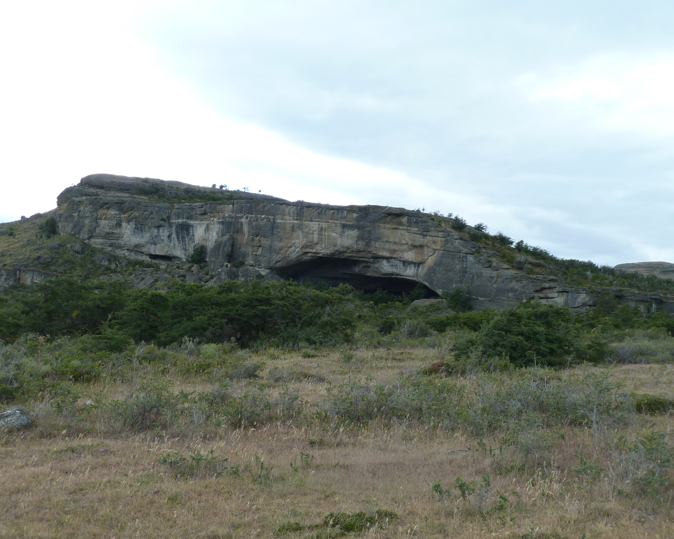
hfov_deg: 43.8
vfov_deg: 35.7
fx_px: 838
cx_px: 340
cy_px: 268
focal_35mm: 42
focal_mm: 6.5
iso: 80
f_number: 3.6
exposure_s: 1/160
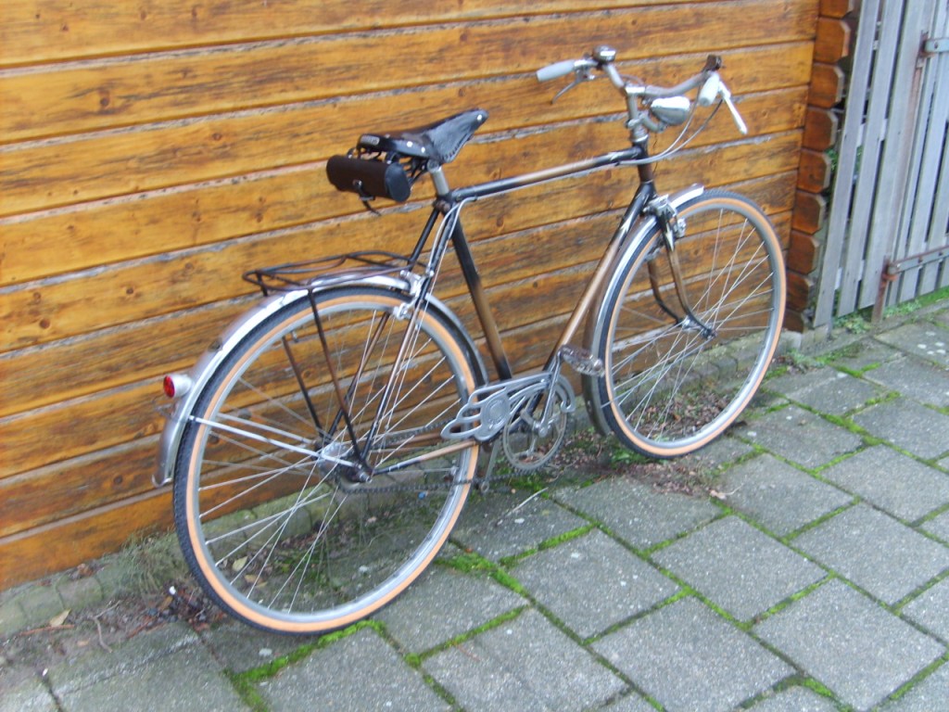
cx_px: 474
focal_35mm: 35
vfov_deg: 40.7
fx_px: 960
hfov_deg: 52.6
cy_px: 356
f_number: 2.8
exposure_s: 1/30
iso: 96
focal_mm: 5.8
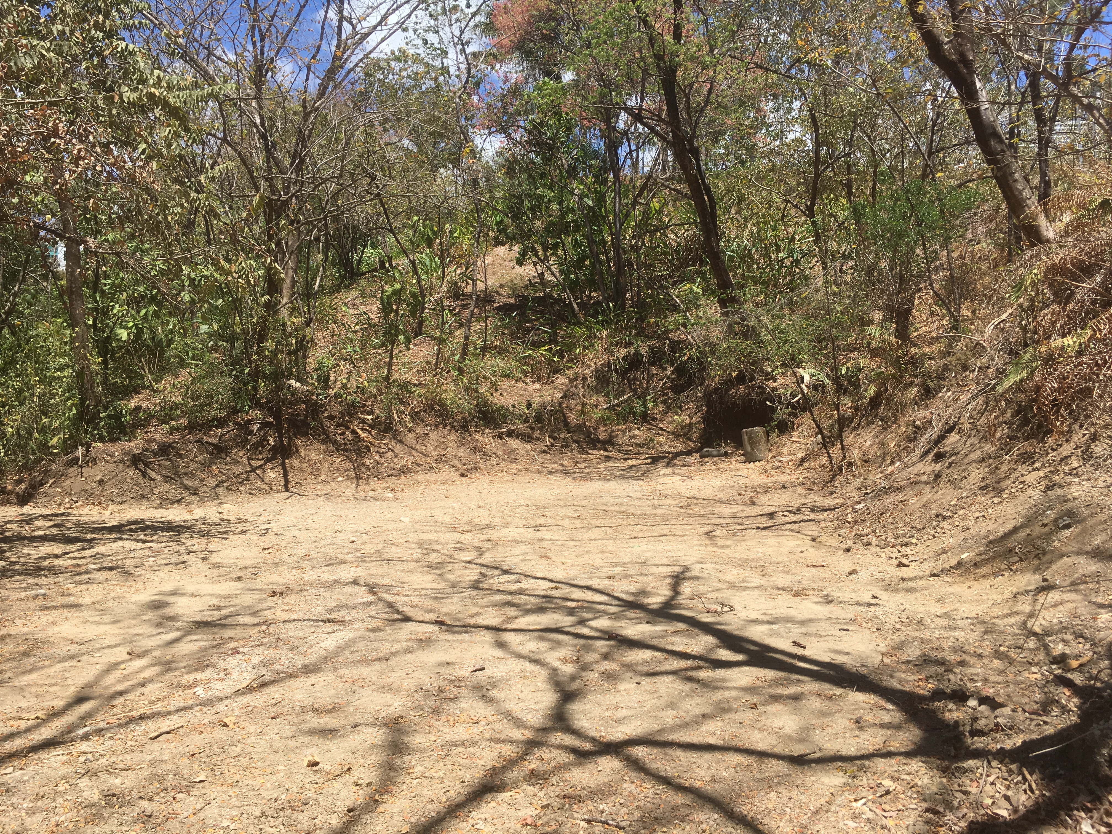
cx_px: 556
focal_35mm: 29
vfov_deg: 48.2
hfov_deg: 61.7
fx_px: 932
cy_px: 417
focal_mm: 4.15
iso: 25
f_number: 2.2
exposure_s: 1/1115
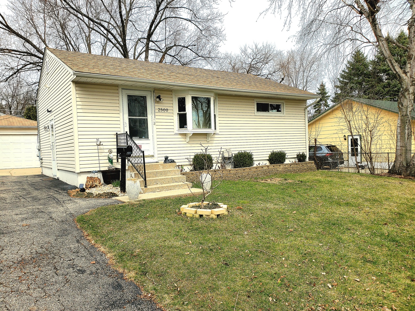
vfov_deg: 53.1
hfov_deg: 67.3
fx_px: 312
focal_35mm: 26
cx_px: 208
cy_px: 156
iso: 50
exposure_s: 1/1250
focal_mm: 4.3
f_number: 2.4
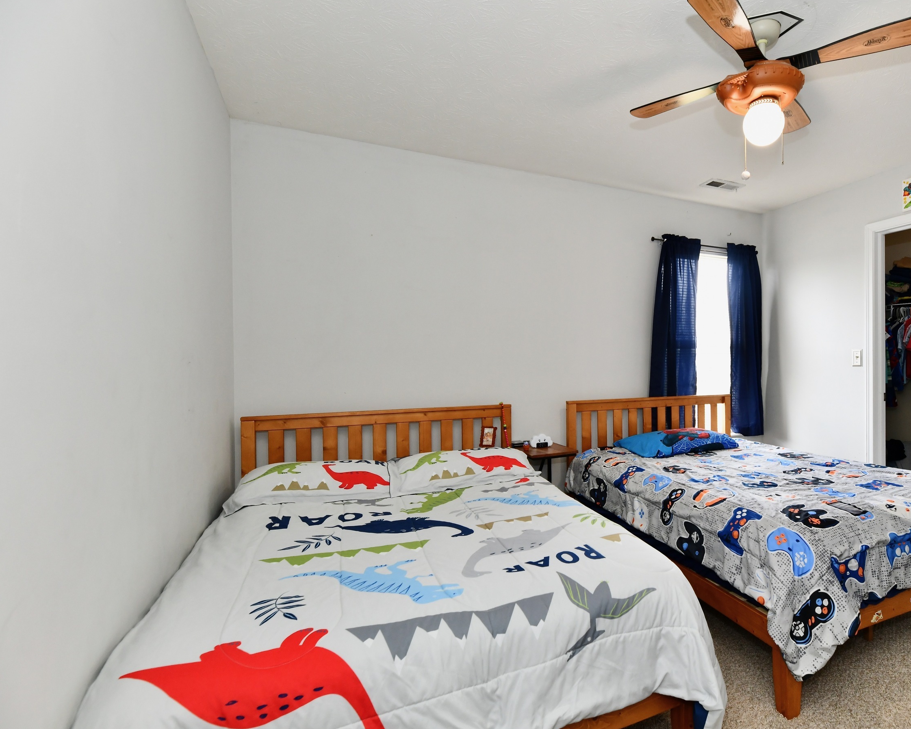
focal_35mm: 18
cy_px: 373
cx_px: 619
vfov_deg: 73.8
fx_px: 485
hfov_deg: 82.9
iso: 640
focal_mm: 14
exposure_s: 1/80
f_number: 6.3
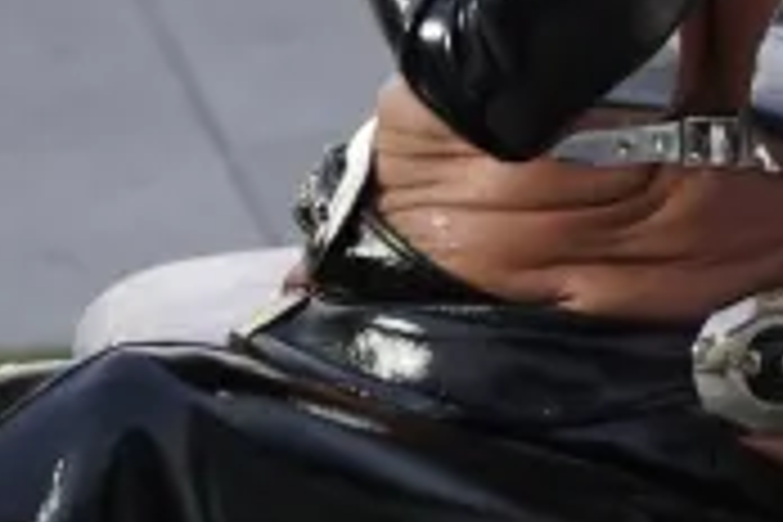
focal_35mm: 459
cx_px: 486
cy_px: -371
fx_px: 9982
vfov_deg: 3.0
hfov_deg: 4.5
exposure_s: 1/160
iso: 1600
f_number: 4
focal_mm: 105
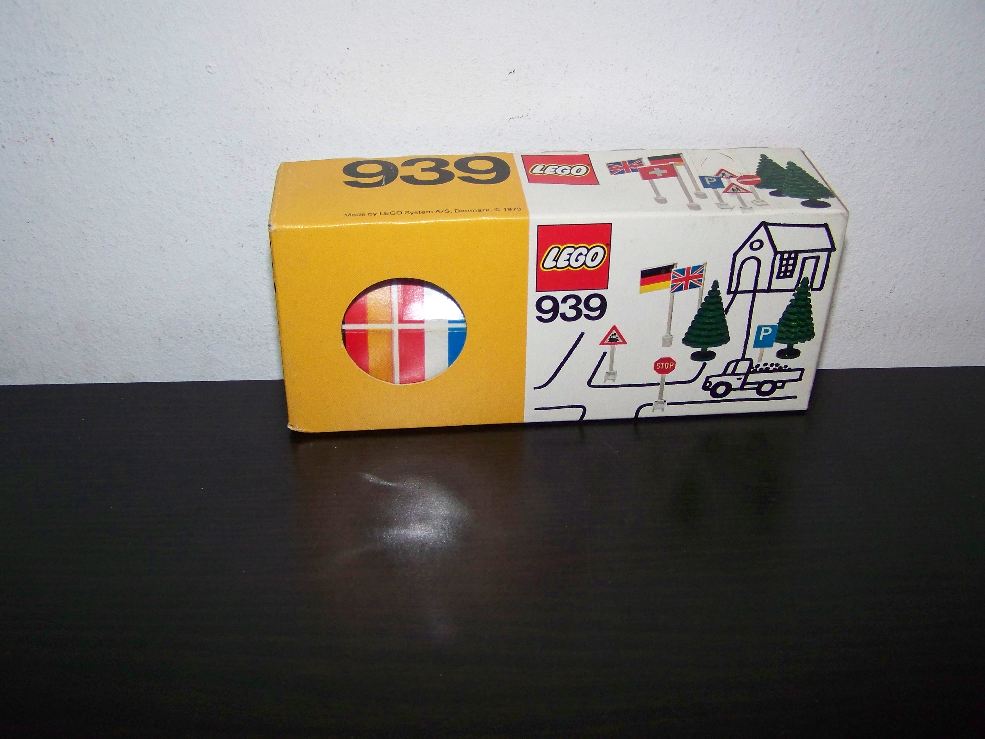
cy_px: 370
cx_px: 492
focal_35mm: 38
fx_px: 1081
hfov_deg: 49.0
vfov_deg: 37.7
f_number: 2.8
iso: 200
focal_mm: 6.3
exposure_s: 1/30
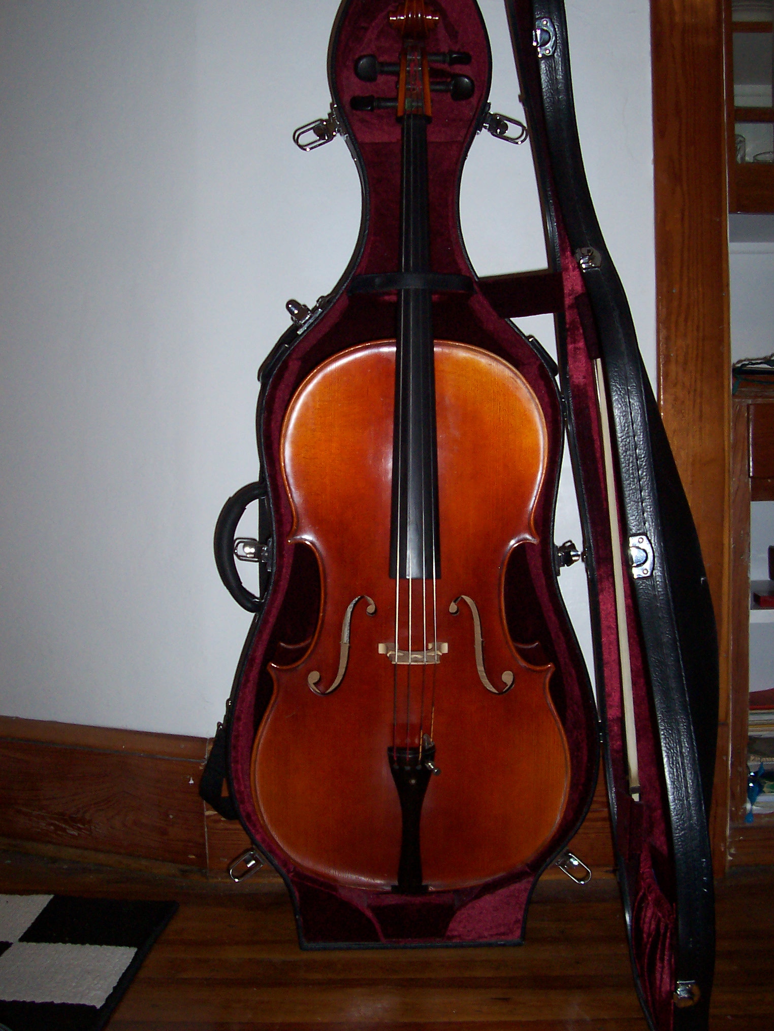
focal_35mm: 37
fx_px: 1103
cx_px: 387
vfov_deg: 50.1
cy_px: 516
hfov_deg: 38.7
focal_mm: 5.6
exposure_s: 1/60
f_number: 2.8
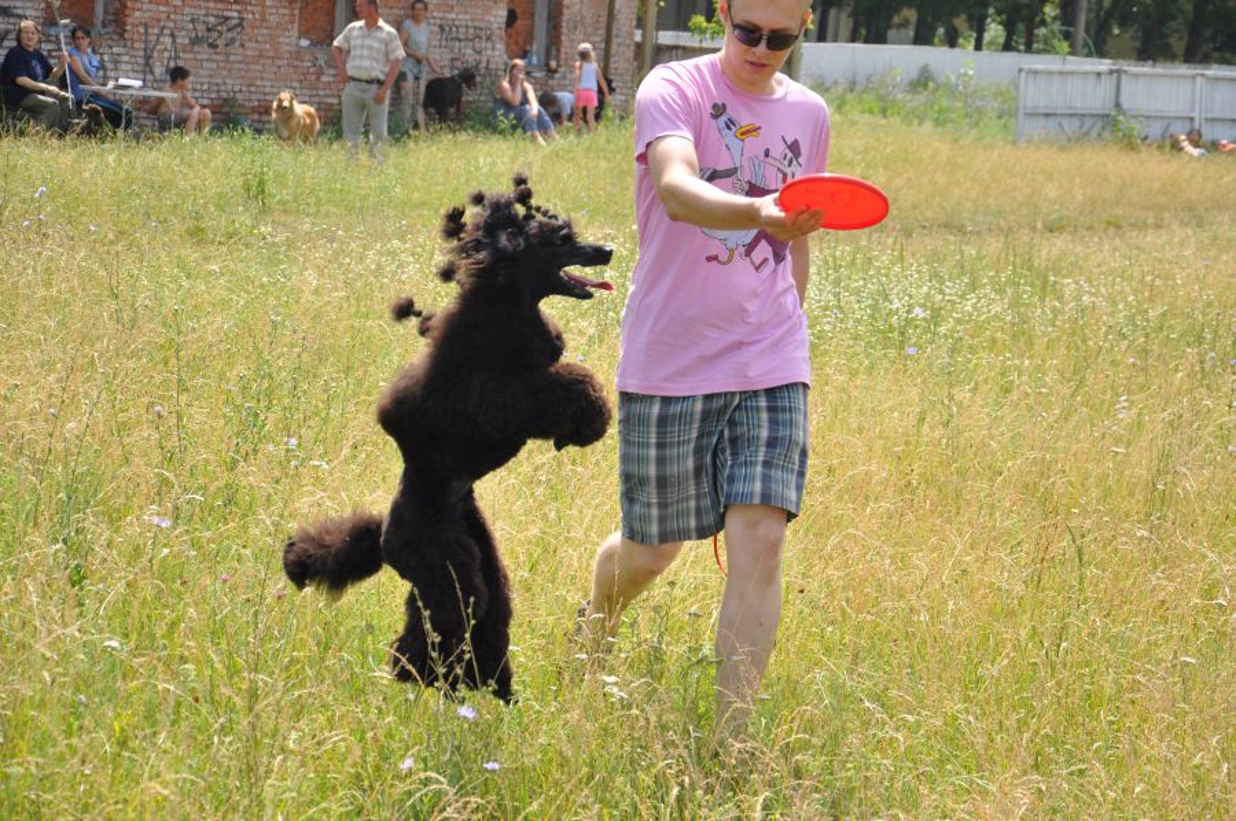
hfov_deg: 19.5
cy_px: 410
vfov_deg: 13.0
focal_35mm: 105
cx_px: 618
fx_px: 3601
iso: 320
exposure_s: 1/640
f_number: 6.3
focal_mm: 70
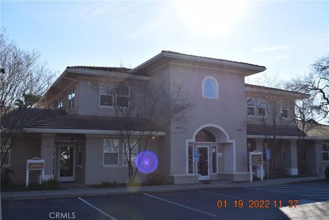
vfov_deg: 36.9
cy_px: 110
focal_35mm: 36
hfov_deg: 53.1
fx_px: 329
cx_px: 164
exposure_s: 1/400
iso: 200
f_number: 10
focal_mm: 24
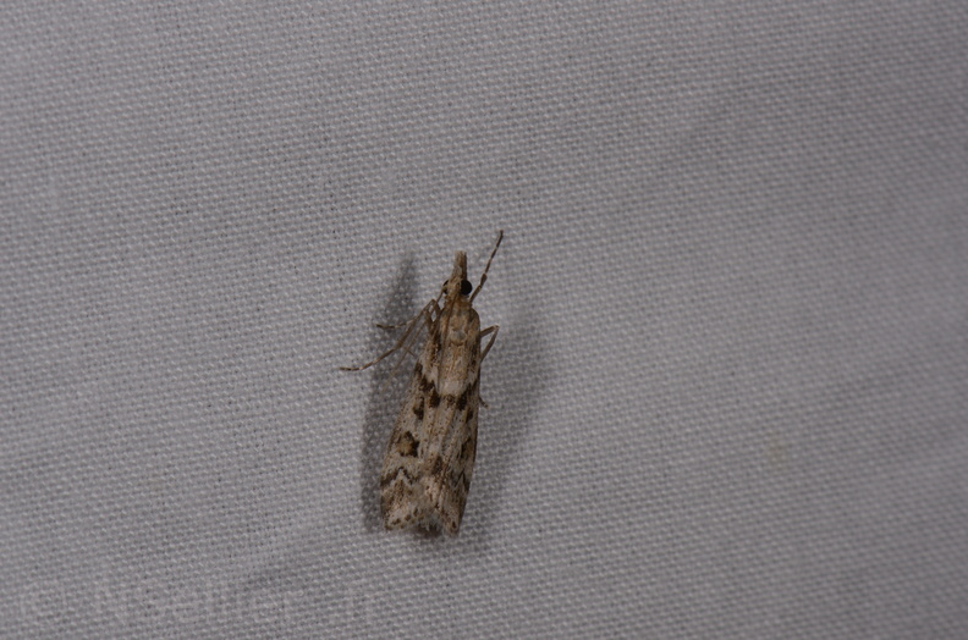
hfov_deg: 16.1
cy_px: 320
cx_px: 484
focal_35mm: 128
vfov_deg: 10.7
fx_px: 3420
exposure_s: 1/60
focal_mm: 85
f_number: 25
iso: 100
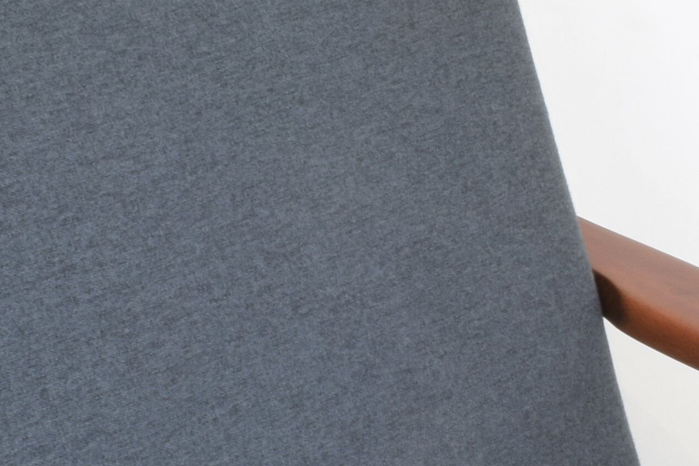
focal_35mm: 142
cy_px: 371
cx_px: 406
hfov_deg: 14.4
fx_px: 2757
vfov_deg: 9.6
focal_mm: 20
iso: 100
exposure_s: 5
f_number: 25
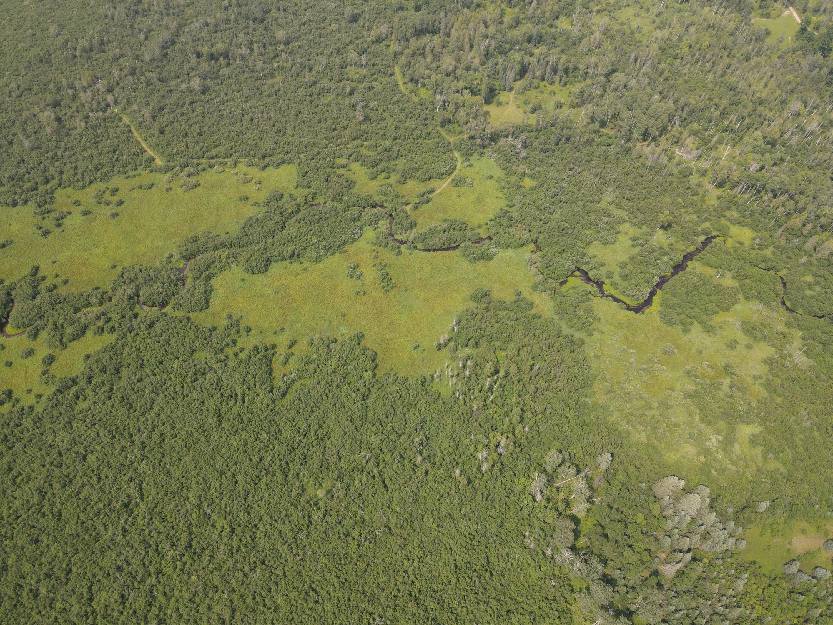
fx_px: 578
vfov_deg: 56.8
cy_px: 312
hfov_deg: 71.6
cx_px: 416
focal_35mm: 24
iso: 100
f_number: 2.8
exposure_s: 1/350
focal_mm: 4.5
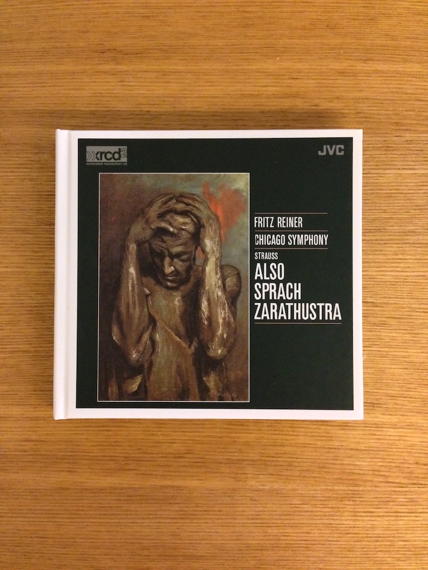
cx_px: 214
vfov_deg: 55.4
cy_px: 285
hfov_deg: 42.9
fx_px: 544
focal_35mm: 33
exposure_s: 1/15
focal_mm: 4.12
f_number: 2.4
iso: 800
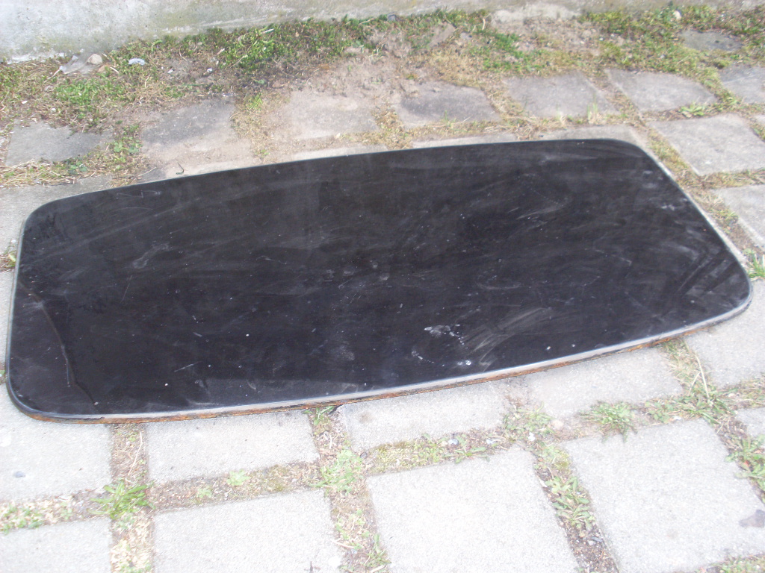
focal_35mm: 38
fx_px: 840
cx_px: 382
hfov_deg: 49.0
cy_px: 286
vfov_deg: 37.7
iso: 100
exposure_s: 1/45
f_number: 3
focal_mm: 6.3
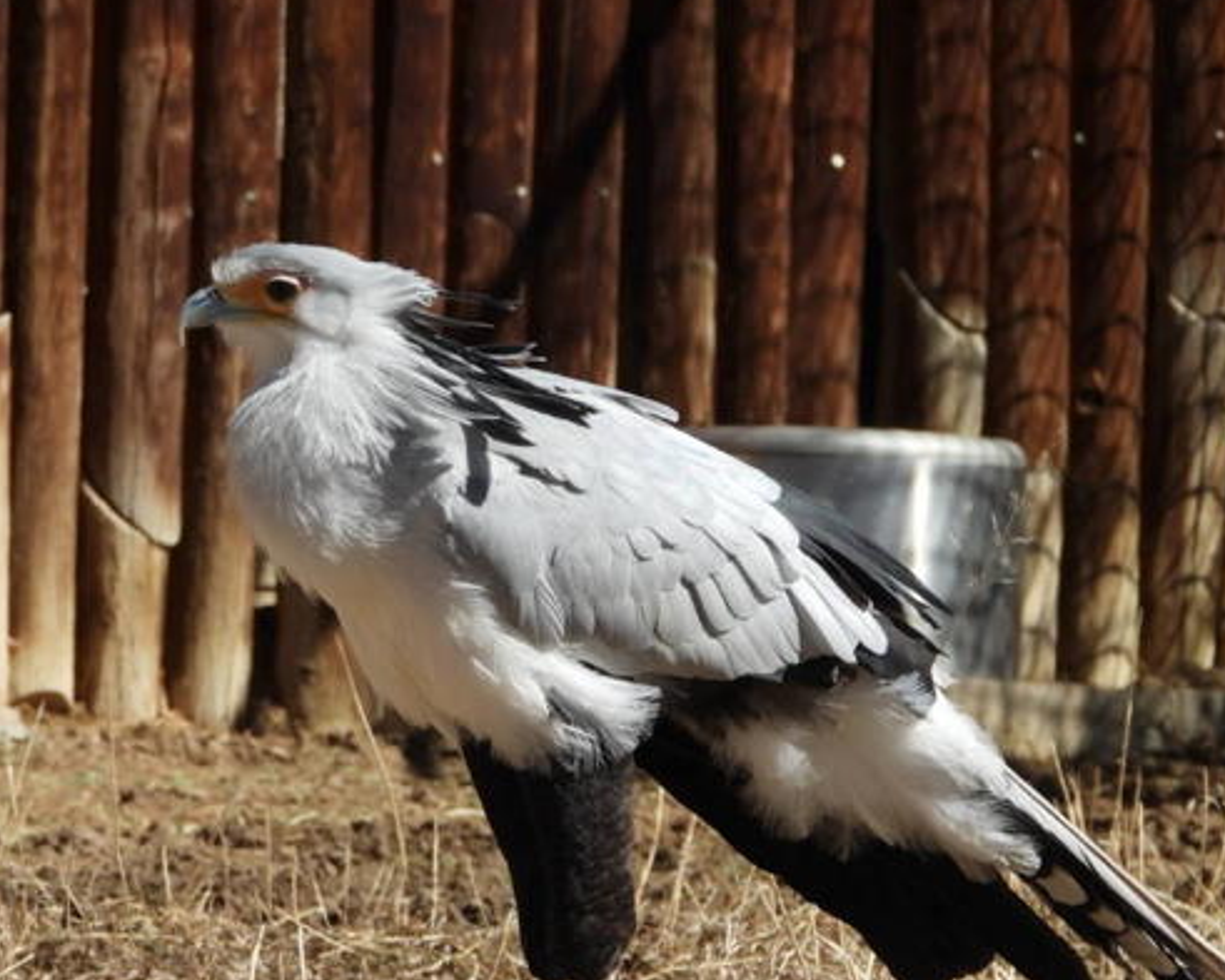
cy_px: 736
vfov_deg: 1.7
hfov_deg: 2.1
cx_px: 614
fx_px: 32672
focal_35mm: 901
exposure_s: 1/640
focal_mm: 102
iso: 100
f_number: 5
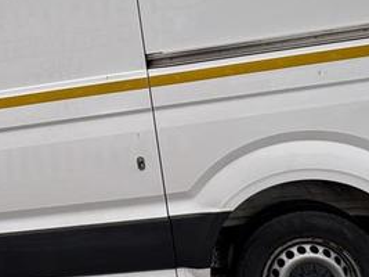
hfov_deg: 39.2
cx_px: 84
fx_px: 501
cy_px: 58
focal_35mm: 47
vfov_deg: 30.2
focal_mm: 2.22
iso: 40
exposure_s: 1/157
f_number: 2.2
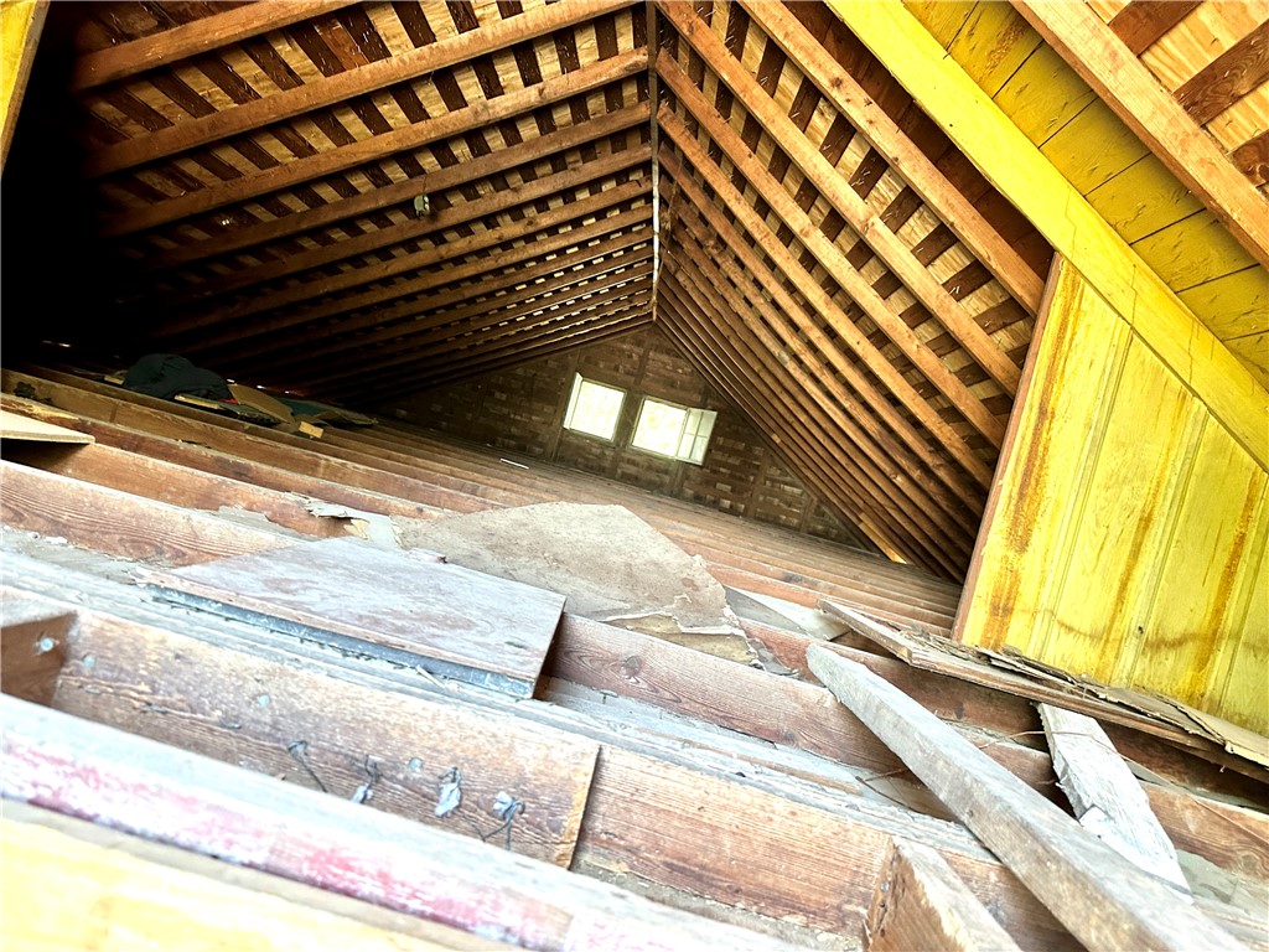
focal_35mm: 24
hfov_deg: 71.6
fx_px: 880
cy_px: 476
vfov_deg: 56.8
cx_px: 634
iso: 400
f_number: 1.78
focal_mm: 6.86
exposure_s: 1/60
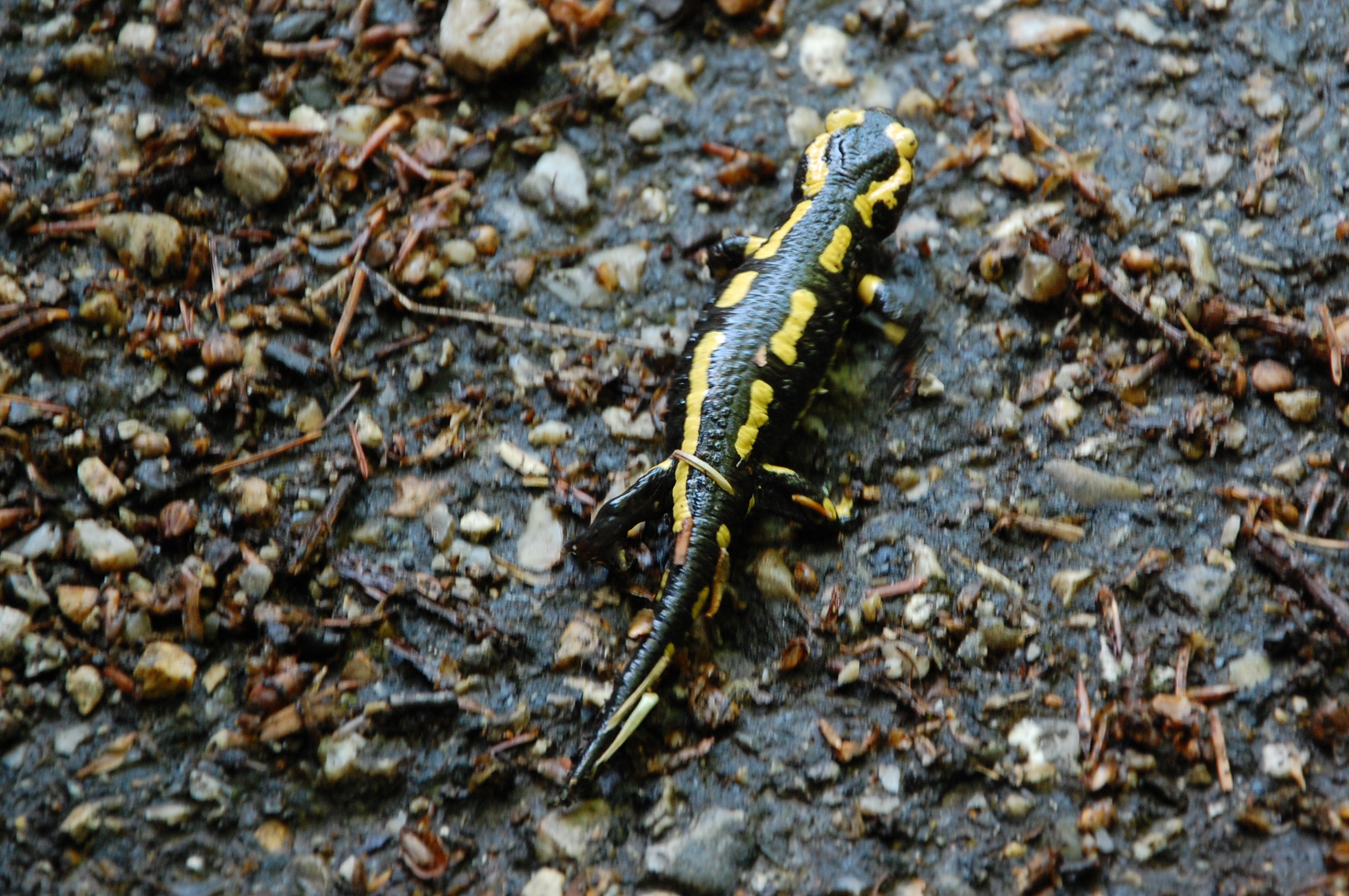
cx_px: 776
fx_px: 7173
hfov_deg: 10.7
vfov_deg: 7.2
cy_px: 354
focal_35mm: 192
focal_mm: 105
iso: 800
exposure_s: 1/40
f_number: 5.6
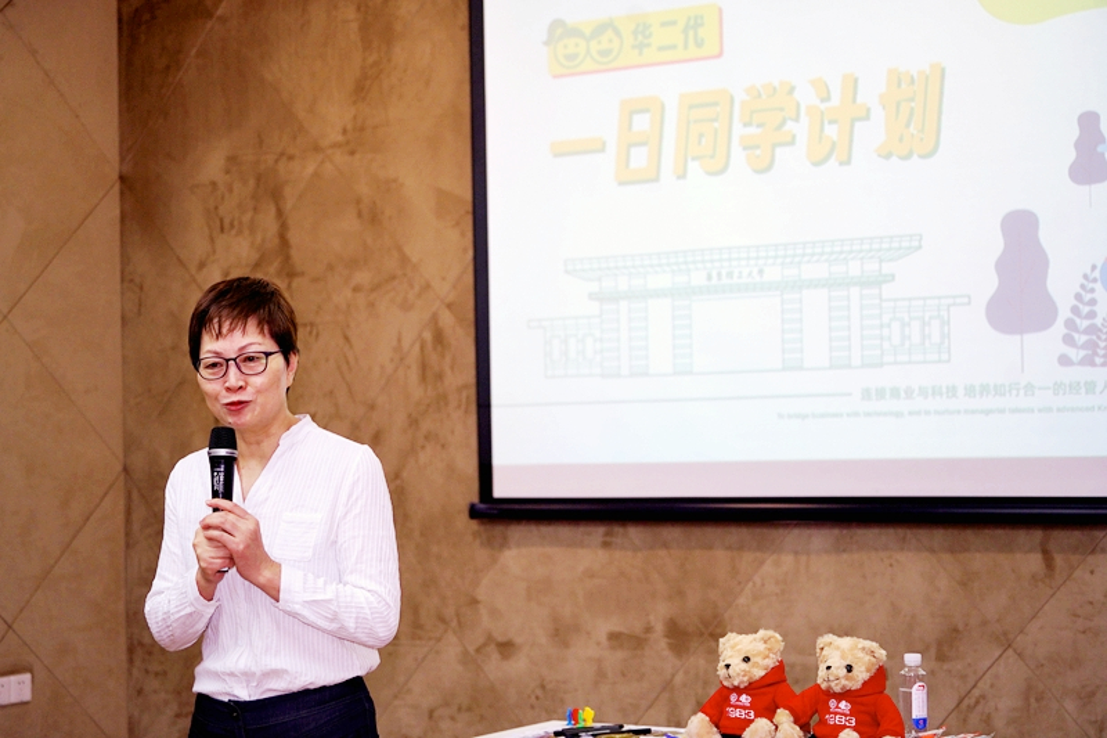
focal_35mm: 70
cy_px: 369
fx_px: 2152
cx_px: 554
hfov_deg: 28.8
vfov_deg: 19.4
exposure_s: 1/125
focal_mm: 70
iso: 800
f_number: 4
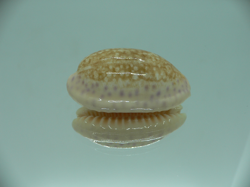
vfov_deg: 40.7
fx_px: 253
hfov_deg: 52.6
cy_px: 94
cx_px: 125
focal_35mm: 35
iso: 80
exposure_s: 1/80
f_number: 2.8
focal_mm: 4.6
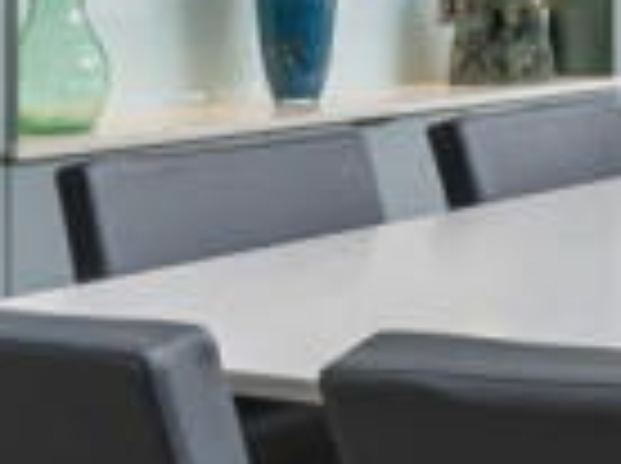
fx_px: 1791
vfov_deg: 14.4
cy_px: -43
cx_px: 1242
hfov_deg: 15.6
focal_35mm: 100
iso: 200
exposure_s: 1/4
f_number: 16
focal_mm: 14
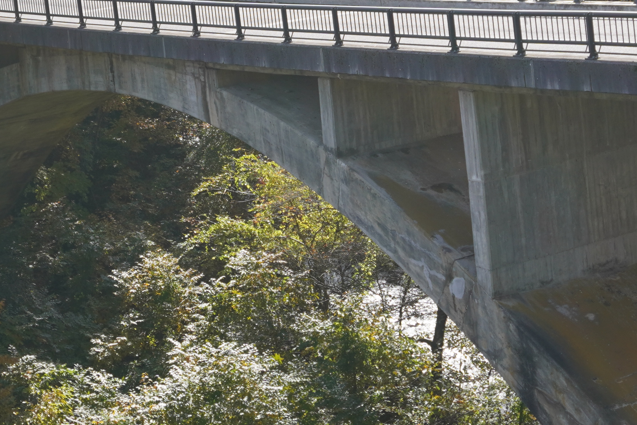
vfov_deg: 12.2
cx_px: 208
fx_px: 1935
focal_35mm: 109
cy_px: -86
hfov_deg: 18.6
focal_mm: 27
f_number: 5
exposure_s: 1/200
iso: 100
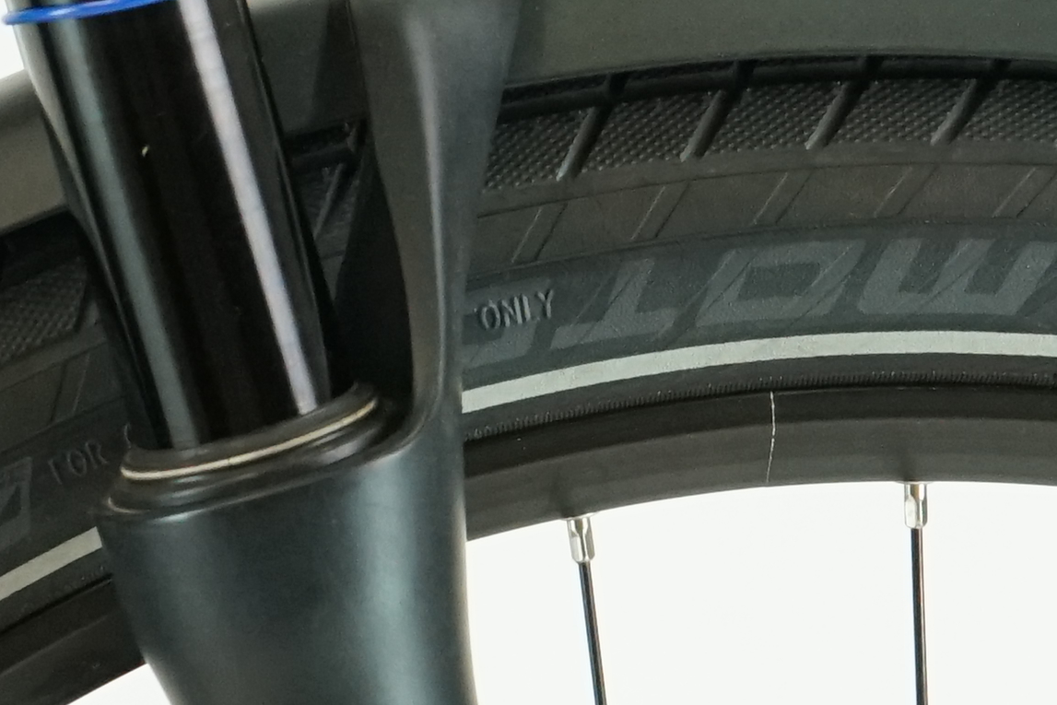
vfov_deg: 6.7
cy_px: 437
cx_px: 275
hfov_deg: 10.1
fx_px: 5990
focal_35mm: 204
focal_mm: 39
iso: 2500
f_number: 6.3
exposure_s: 1/200
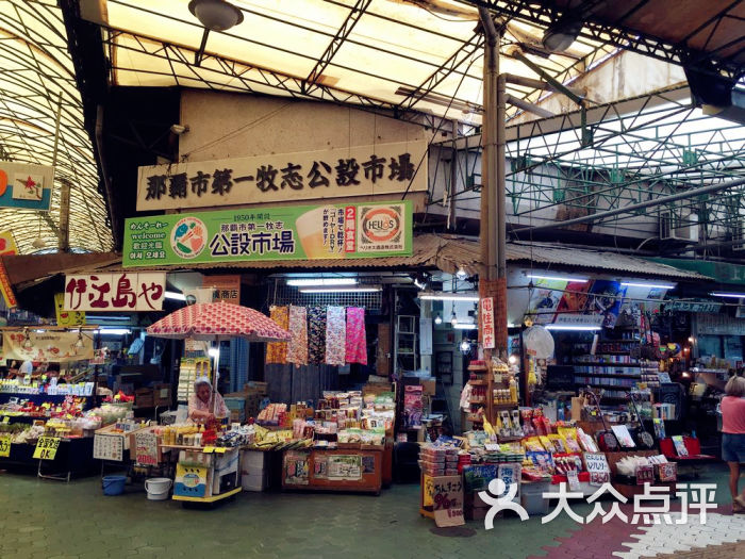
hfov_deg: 61.7
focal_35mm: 29
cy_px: 280
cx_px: 372
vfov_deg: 48.2
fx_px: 624
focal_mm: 4.15
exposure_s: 1/120
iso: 50
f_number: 2.2
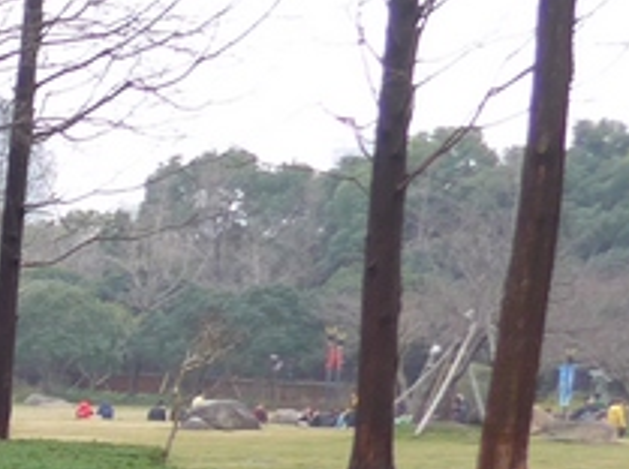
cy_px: 776
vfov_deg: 10.2
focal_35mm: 139
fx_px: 2521
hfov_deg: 11.8
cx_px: -837
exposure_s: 1/125
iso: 80
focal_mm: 6
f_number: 2.5
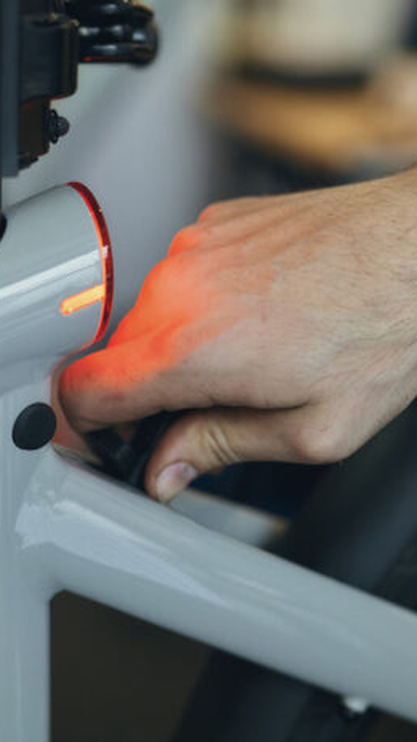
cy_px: 372
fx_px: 1553
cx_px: 102
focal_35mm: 79
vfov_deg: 26.8
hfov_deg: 15.2
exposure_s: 1/1600
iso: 800
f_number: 2
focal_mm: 50
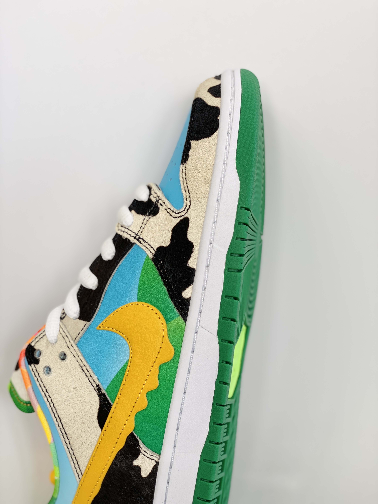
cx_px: 189
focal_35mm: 52
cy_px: 252
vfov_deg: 36.8
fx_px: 757
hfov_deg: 28.0
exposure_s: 1/100
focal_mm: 6
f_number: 2
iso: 50
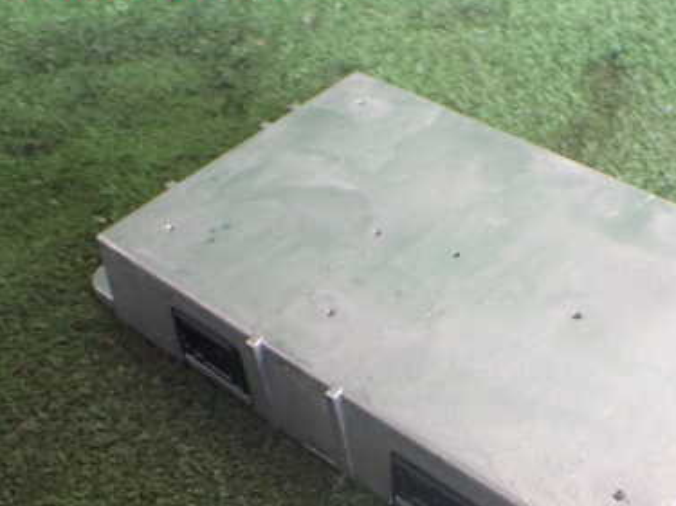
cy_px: 364
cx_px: 481
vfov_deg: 29.9
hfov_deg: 38.9
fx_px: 937
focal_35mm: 48
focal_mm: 5.4
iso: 800
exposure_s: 1/125
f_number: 2.3
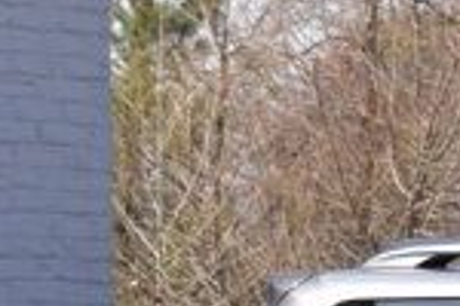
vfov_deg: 2.9
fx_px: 5895
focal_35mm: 461
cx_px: 1052
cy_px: 768
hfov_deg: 4.4
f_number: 11
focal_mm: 45
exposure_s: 1/400
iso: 400
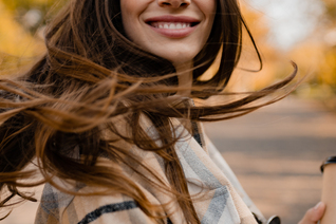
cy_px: 42
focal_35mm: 66
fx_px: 616
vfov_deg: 20.4
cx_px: 142
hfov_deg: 30.5
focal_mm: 35
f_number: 2
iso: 100
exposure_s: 1/1000
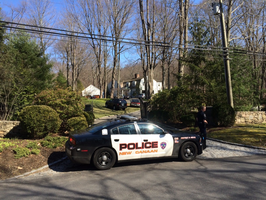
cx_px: 133
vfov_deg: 48.2
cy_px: 100
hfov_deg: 61.6
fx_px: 223
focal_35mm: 29
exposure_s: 1/1080
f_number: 2.2
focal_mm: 4.15
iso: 32
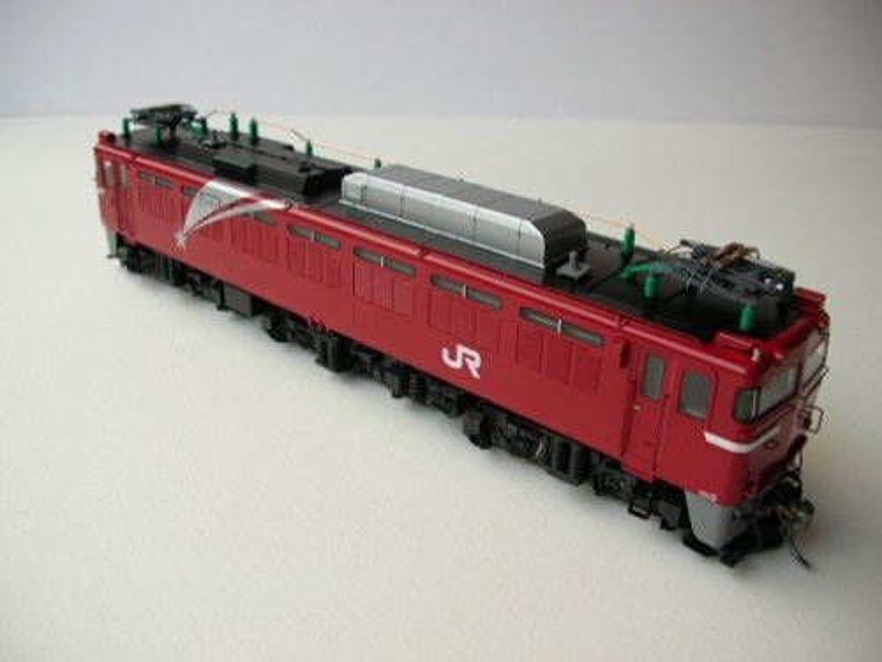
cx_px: 441
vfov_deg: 40.7
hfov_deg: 52.6
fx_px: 892
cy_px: 331
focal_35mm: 35
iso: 50
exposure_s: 1/28
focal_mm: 5.8
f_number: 2.8
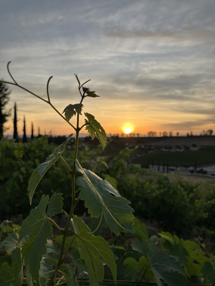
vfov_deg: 63.4
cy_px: 143
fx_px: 232
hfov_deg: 49.7
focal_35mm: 28
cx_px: 108
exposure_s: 1/592
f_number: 1.8
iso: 32
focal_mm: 3.99
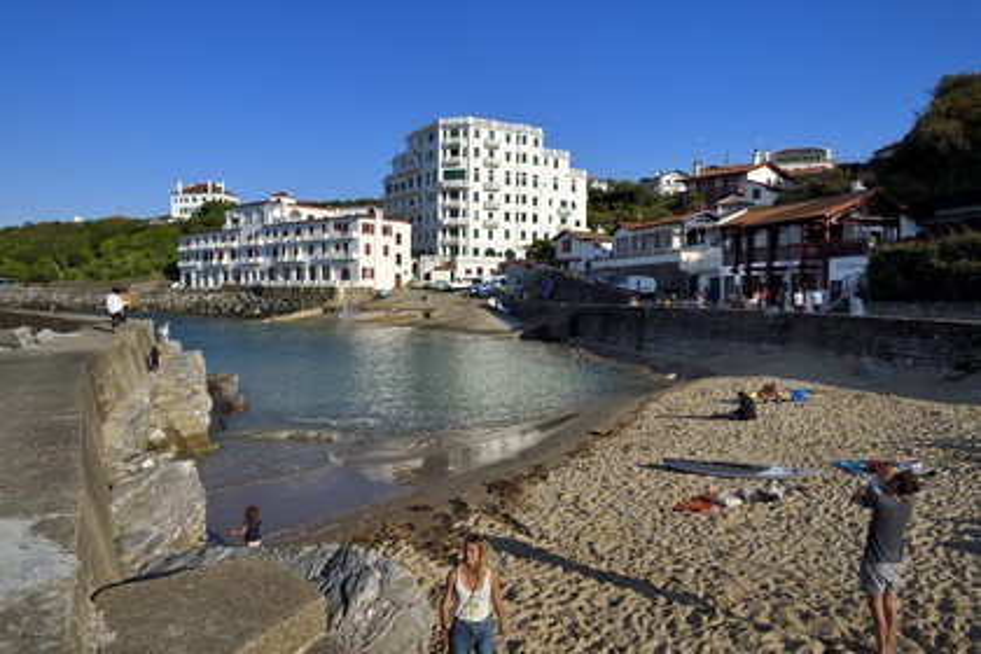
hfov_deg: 73.7
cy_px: 327
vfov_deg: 53.1
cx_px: 490
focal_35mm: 24
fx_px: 654
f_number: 14
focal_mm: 24
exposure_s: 1/250
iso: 200
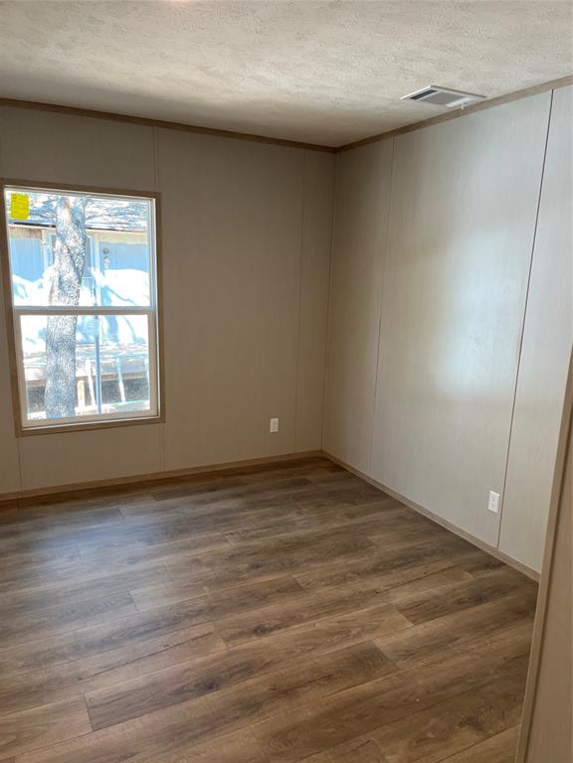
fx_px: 574
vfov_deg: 67.3
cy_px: 382
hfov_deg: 53.1
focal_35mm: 26
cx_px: 286
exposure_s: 1/60
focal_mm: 5.1
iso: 125
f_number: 1.6
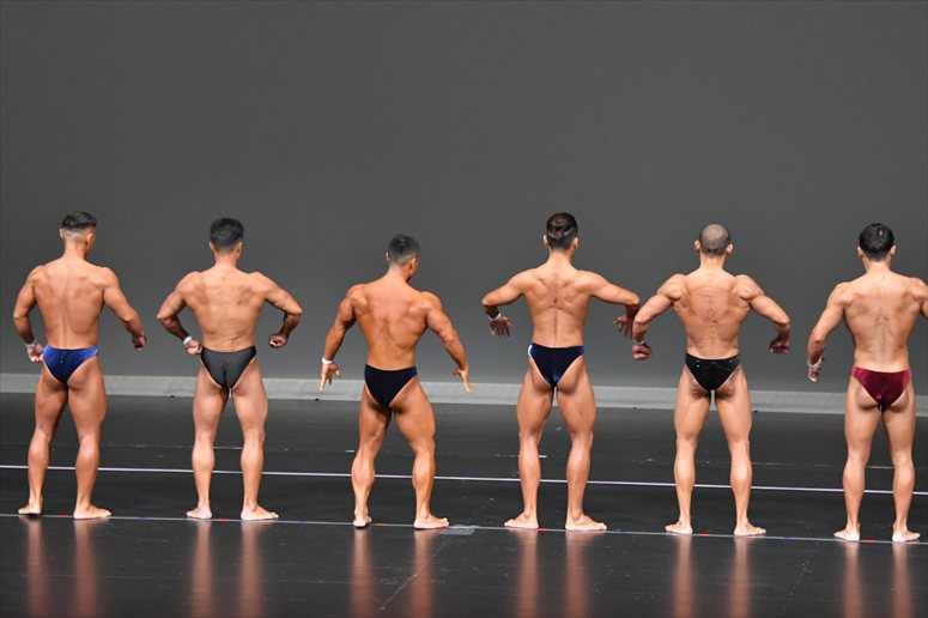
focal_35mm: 202
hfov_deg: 10.2
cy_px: 309
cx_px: 464
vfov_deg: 6.8
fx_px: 5205
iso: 5000
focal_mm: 135
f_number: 5.6
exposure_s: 1/400
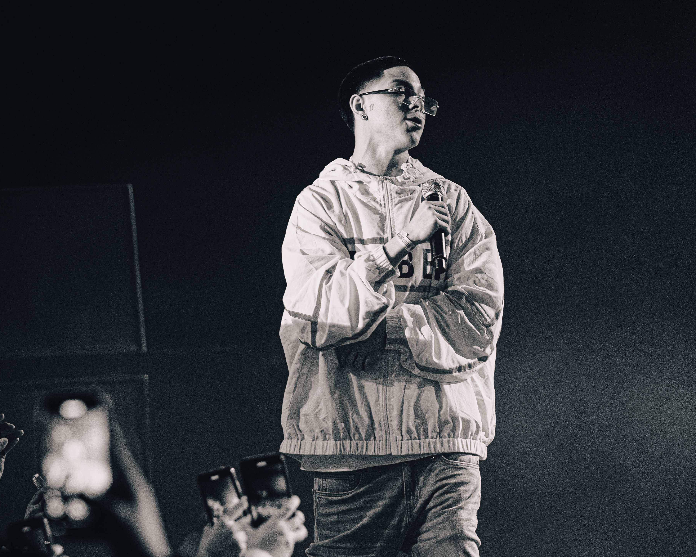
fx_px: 4285
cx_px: 32
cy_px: 265
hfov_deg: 9.2
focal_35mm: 208
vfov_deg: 7.4
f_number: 2.8
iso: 10000
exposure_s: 1/800
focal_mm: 115
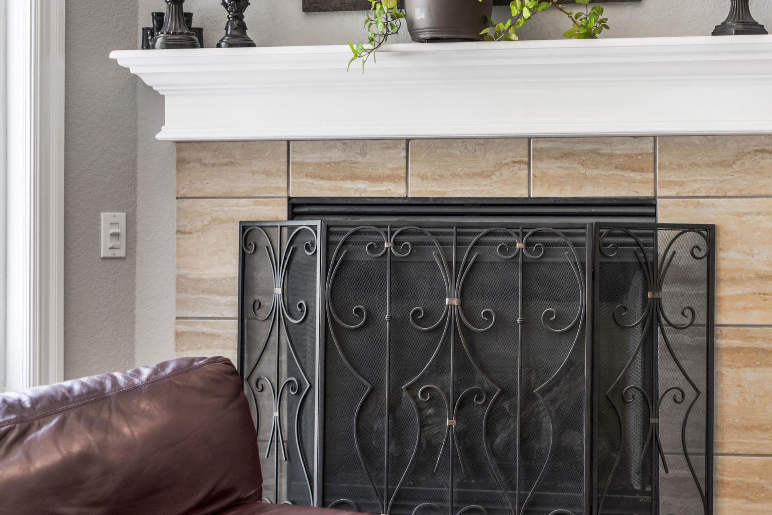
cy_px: 233
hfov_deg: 26.0
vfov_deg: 17.5
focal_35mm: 78
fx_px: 1673
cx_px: 437
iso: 400
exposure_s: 1/250
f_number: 2.2
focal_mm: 50
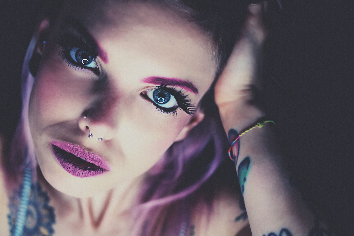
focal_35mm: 52
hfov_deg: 38.2
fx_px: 511
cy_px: 118
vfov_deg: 26.0
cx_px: 177
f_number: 2.4
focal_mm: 35
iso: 100
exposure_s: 1/100
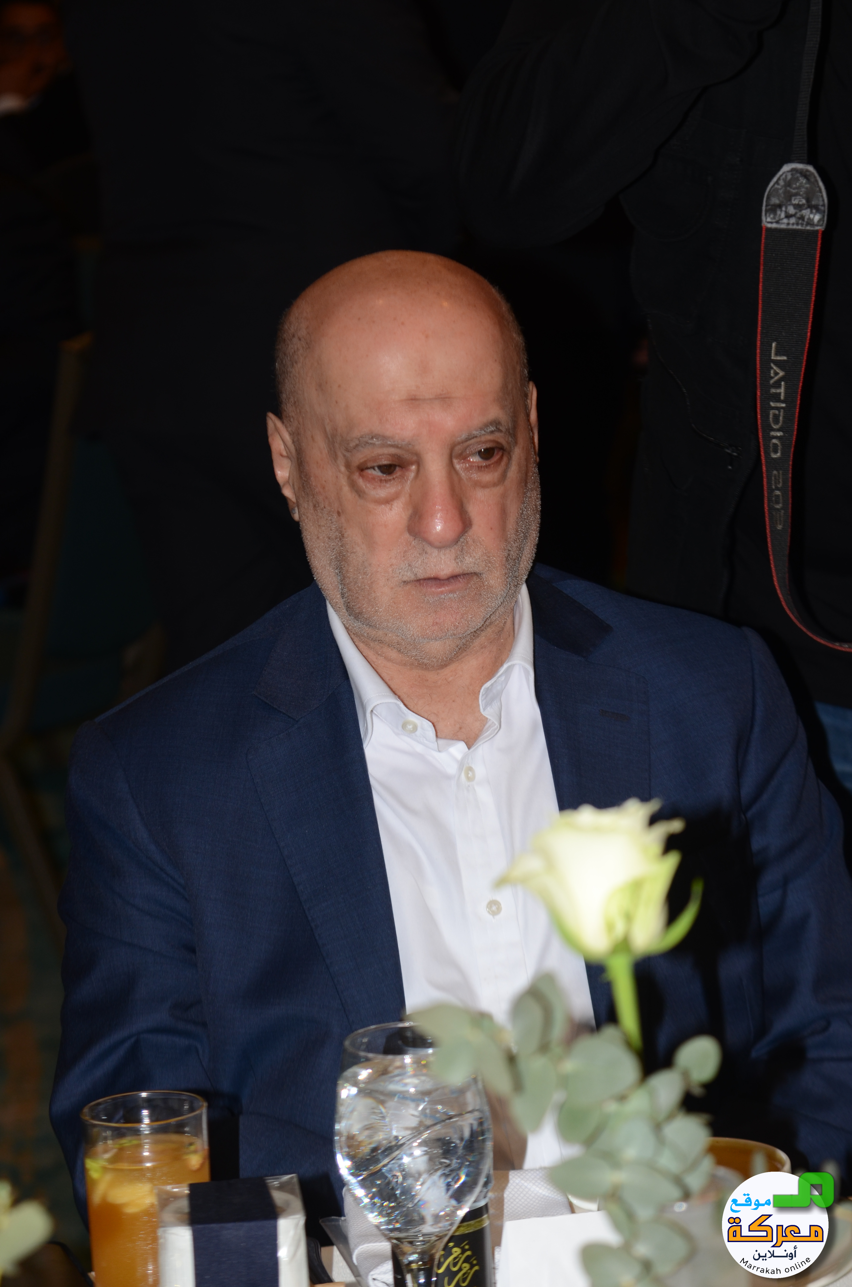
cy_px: 644
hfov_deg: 11.1
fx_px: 4386
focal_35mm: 123
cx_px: 426
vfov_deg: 16.7
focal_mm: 82
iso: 250
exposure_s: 1/250
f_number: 4.5
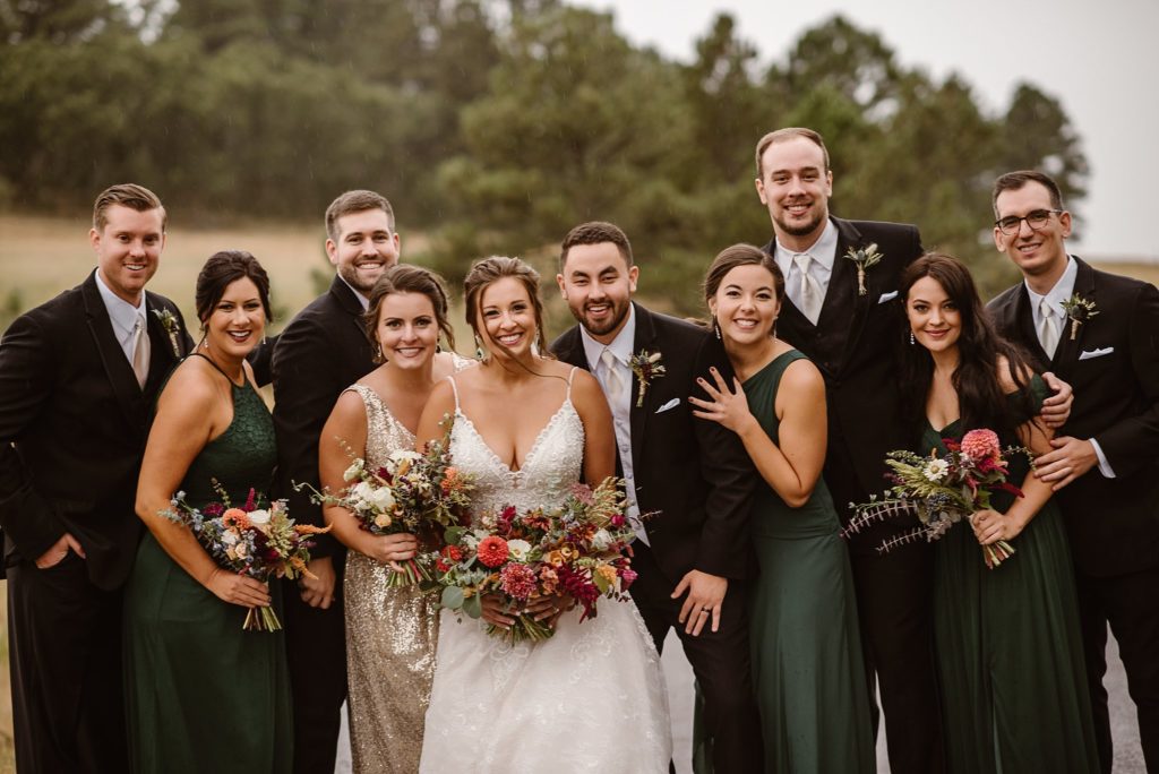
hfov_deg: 23.9
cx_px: 580
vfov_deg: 16.1
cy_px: 387
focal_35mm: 85
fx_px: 2738
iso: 200
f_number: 2.2
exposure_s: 1/200
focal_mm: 85
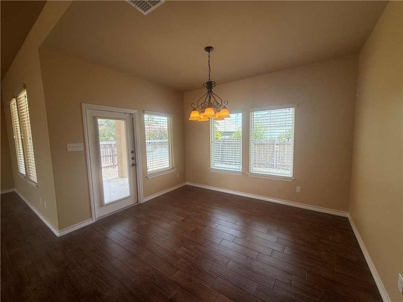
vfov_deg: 85.7
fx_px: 163
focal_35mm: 14
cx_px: 202
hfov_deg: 102.1
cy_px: 151
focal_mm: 2.22
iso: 50
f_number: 2.2
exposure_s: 1/239
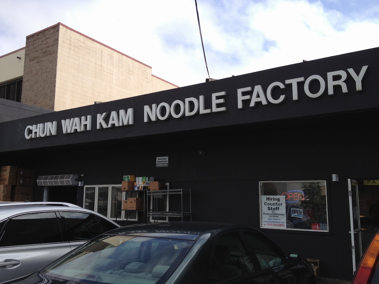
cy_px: 142
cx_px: 190
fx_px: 383
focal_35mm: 35
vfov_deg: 40.7
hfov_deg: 52.6
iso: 64
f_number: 2.4
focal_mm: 4.28
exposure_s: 1/1284
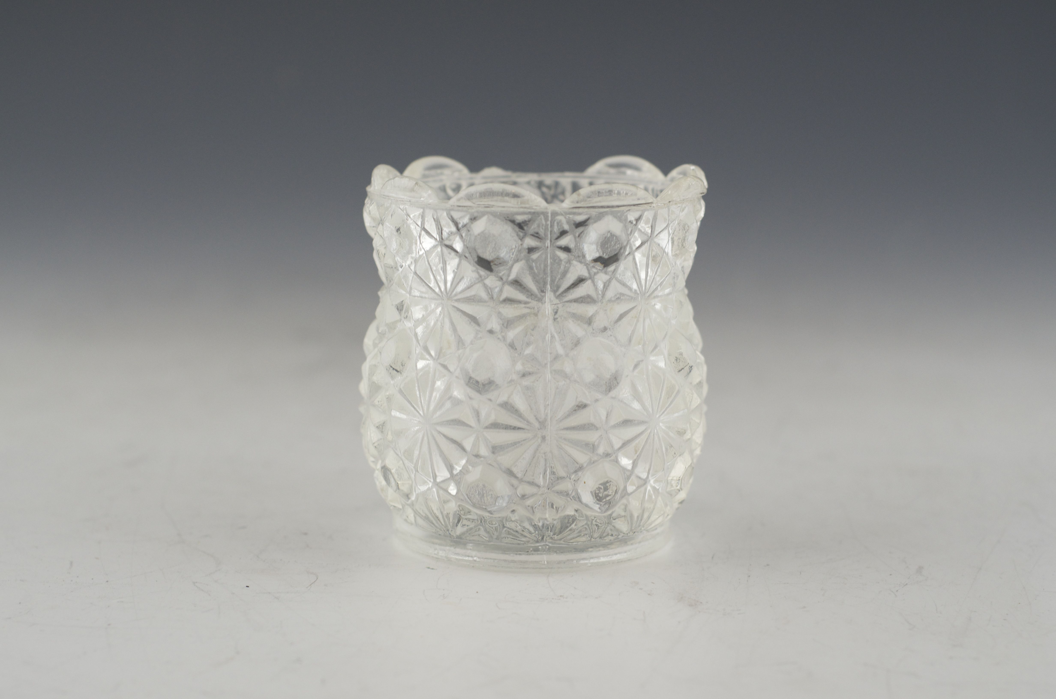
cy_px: 350
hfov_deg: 27.0
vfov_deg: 18.1
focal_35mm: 75
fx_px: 2195
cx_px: 528
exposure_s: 1/80
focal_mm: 50
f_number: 4.5
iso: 500
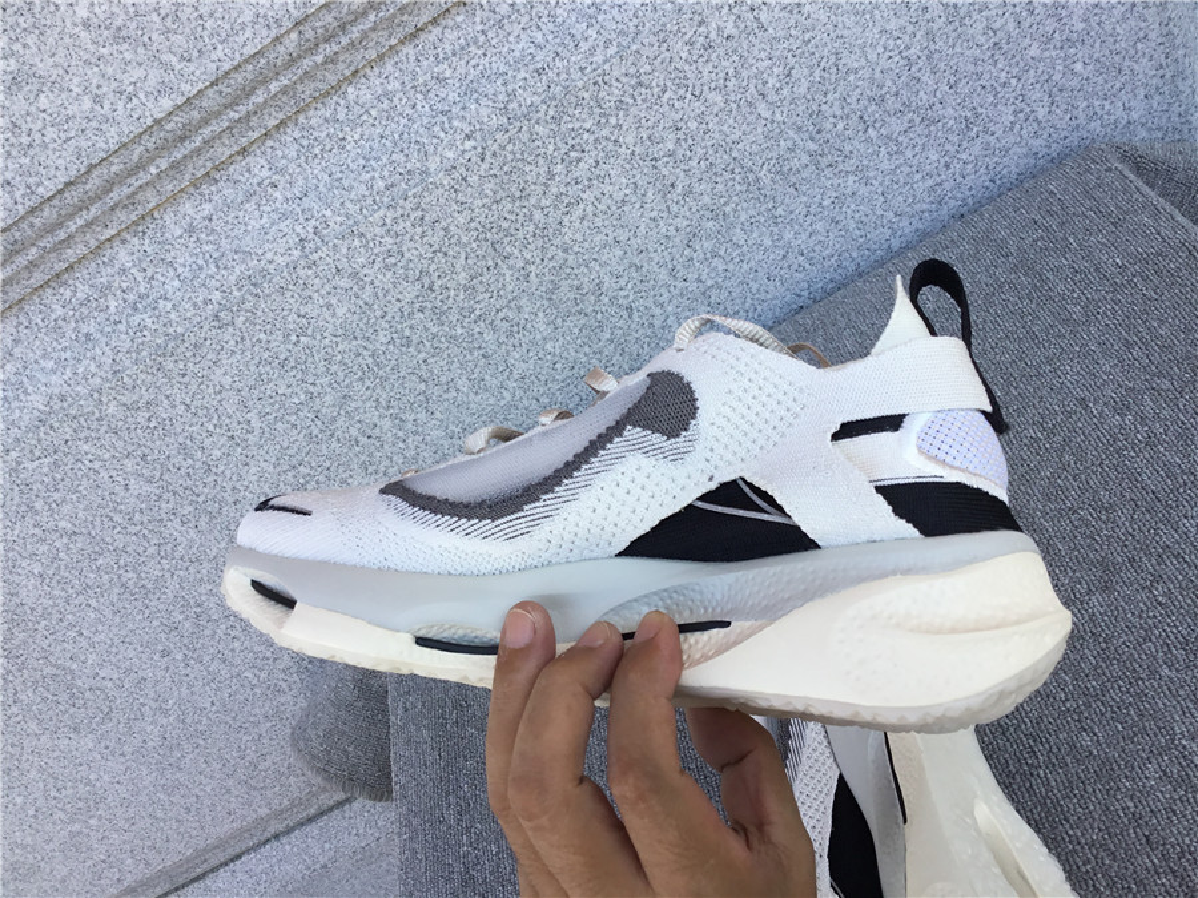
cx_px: 599
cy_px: 449
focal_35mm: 31
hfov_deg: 58.4
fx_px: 1073
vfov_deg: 45.4
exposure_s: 1/238
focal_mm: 3.3
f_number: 2.4
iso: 25
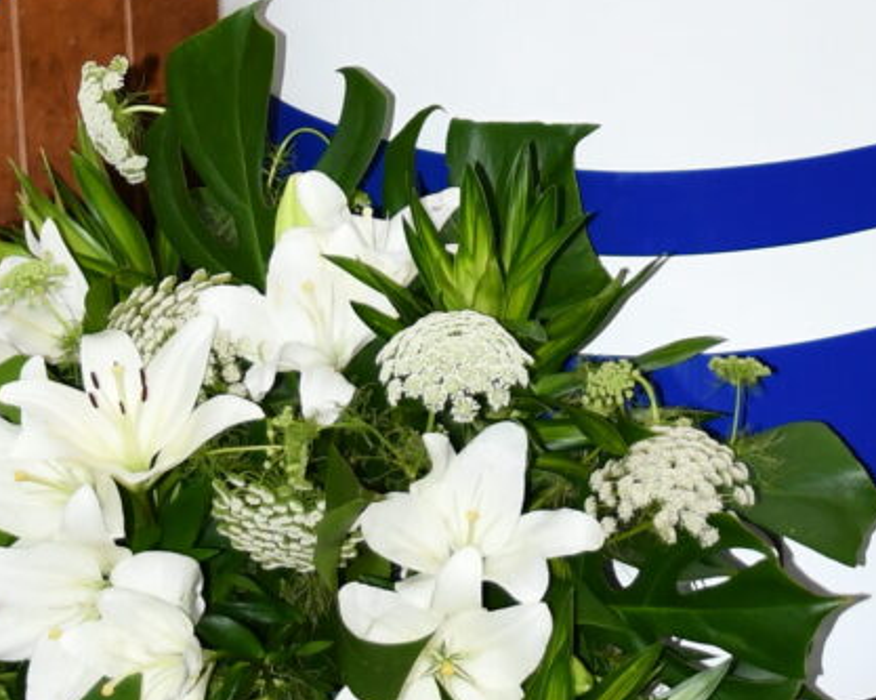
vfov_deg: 8.6
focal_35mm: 173
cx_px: 754
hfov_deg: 11.1
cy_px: -570
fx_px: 4482
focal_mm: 27
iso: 560
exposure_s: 1/60
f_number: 4
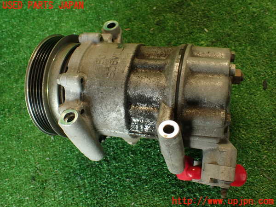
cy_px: 104
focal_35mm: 32
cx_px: 138
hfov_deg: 56.8
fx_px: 255
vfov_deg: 44.2
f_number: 2.4
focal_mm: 5.79
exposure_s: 1/40
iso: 200
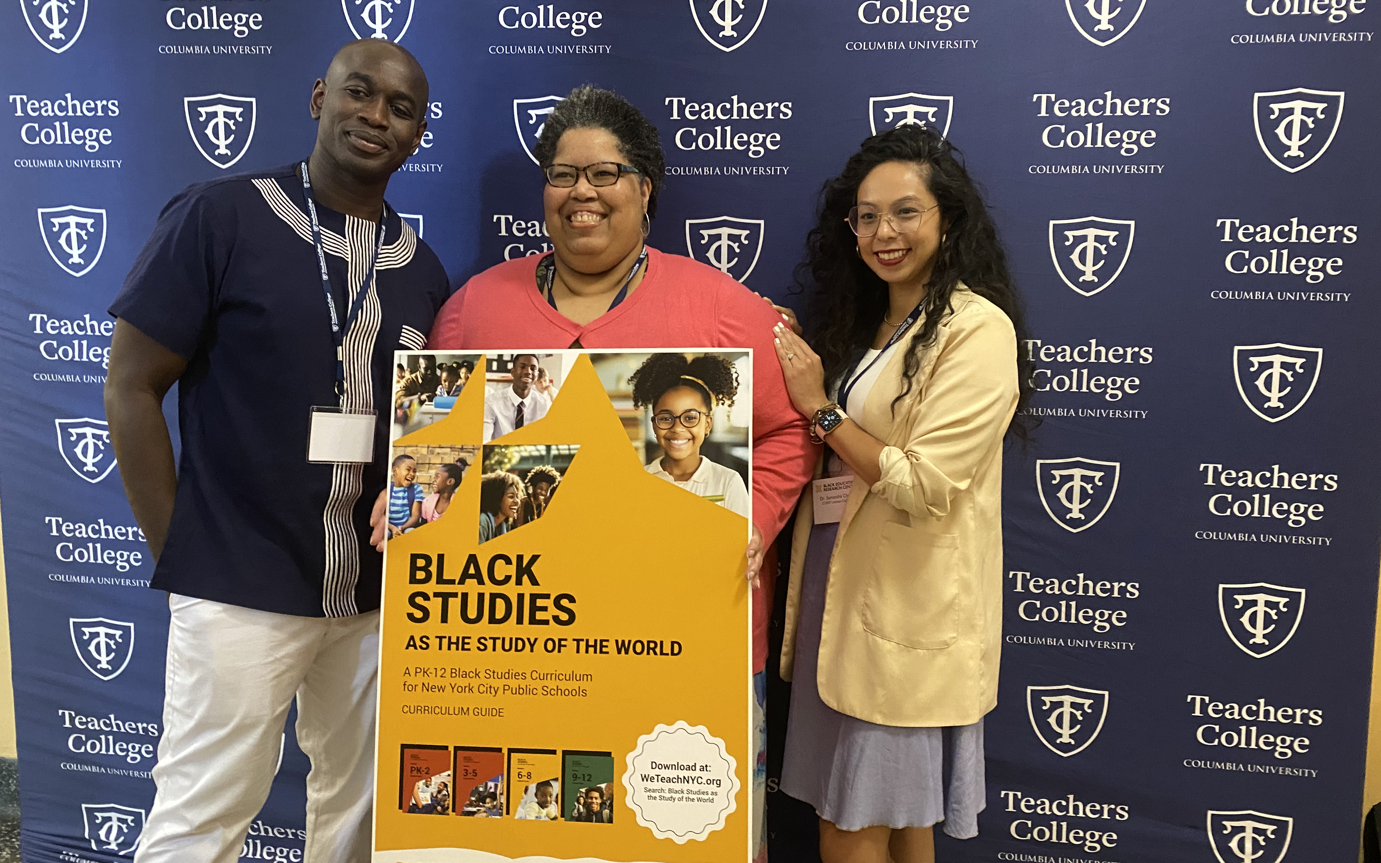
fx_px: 1054
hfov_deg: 66.5
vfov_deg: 44.5
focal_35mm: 28
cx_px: 689
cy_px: 396
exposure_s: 1/30
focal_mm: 4.25
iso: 500
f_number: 1.8
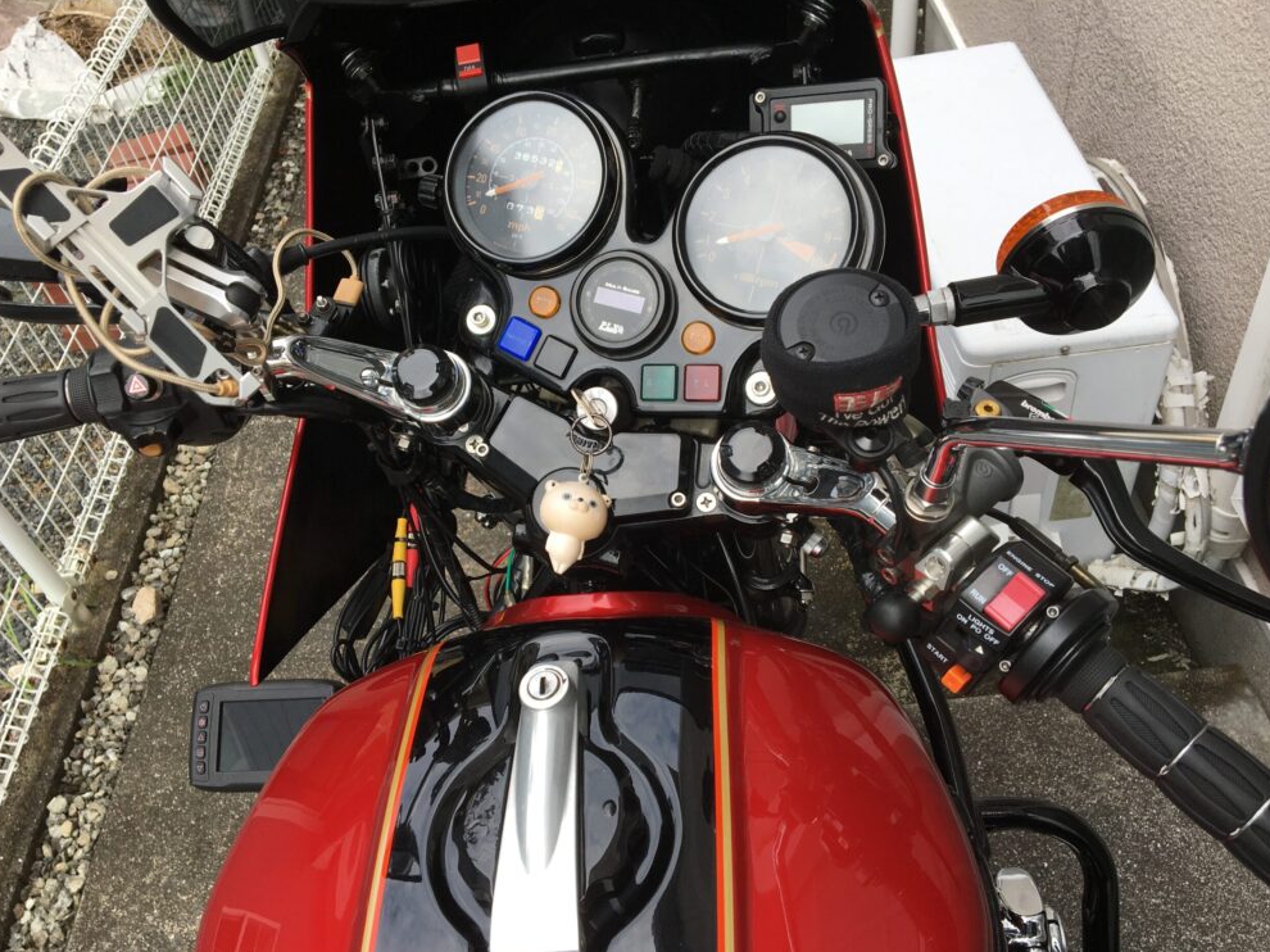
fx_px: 1100
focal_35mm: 30
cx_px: 618
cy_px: 488
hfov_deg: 60.0
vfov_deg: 46.8
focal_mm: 4.15
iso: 25
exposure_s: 1/403
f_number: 2.2
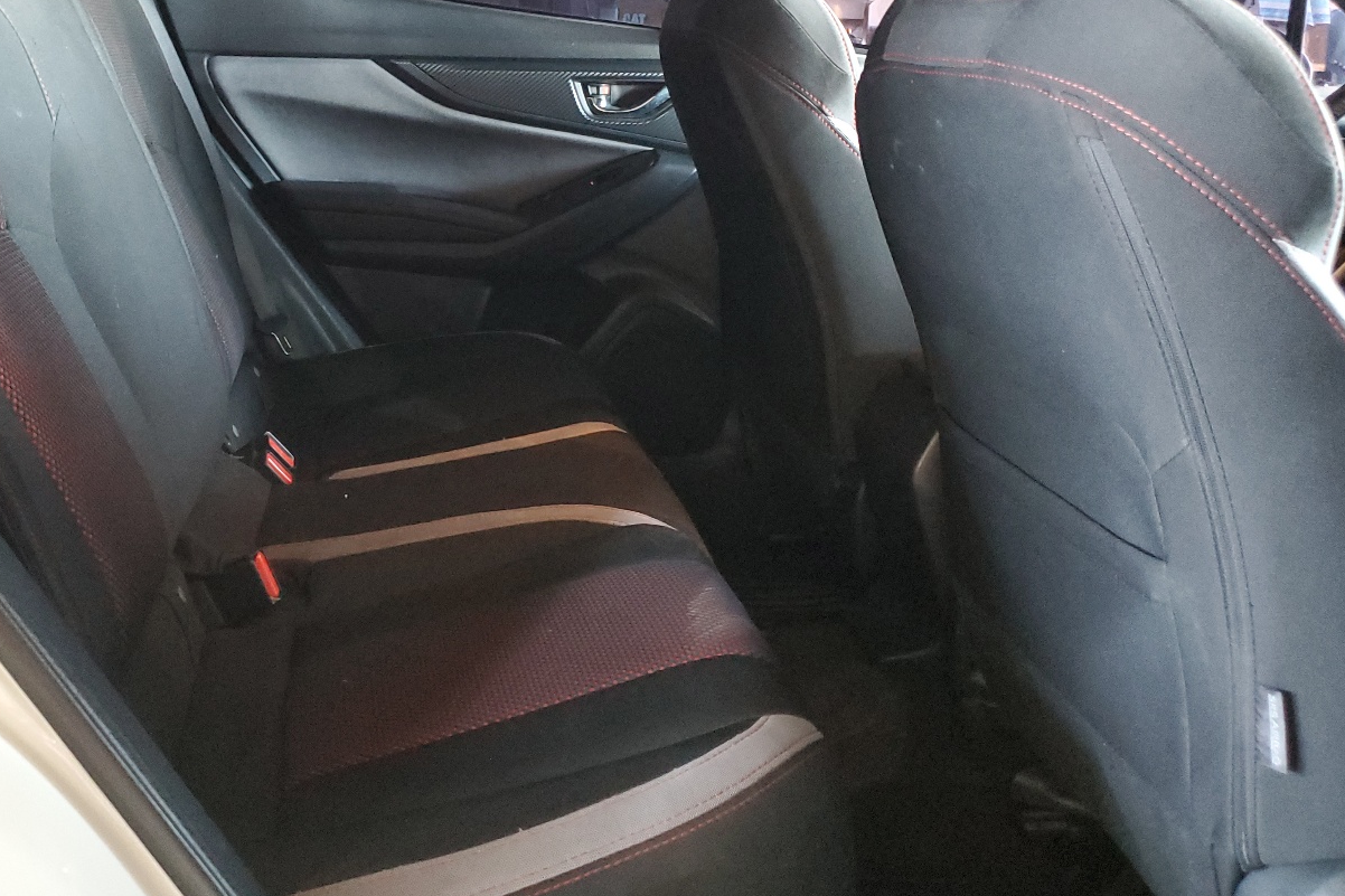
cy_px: 289
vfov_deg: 36.4
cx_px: 502
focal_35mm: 36
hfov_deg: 52.6
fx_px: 1345
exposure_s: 1/15
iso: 496
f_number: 1.5
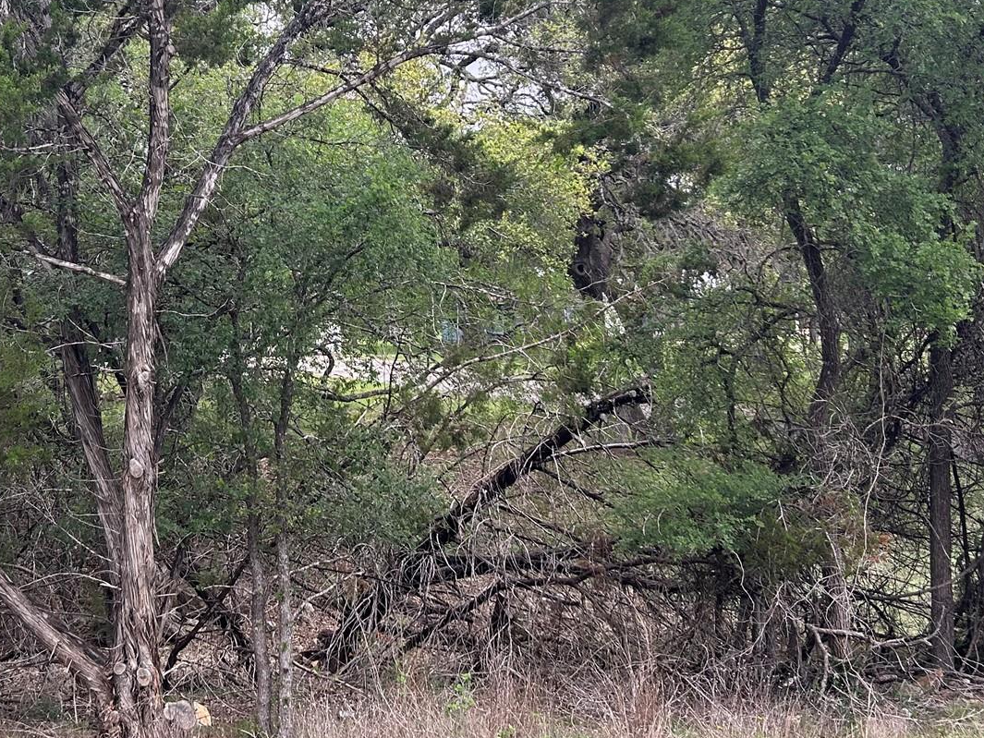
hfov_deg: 37.5
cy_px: 194
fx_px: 1421
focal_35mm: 50
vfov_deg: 28.7
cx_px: 287
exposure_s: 1/611
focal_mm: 5.7
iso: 50
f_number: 1.5
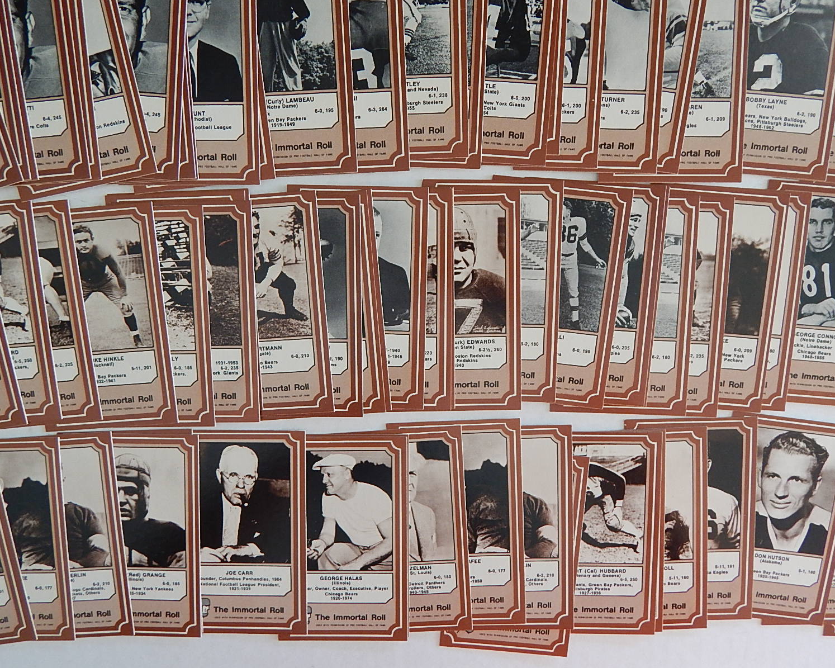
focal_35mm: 23
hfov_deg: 72.6
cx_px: 411
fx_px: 568
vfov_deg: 60.9
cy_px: 333
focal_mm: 4
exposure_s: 1/30
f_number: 3
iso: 220
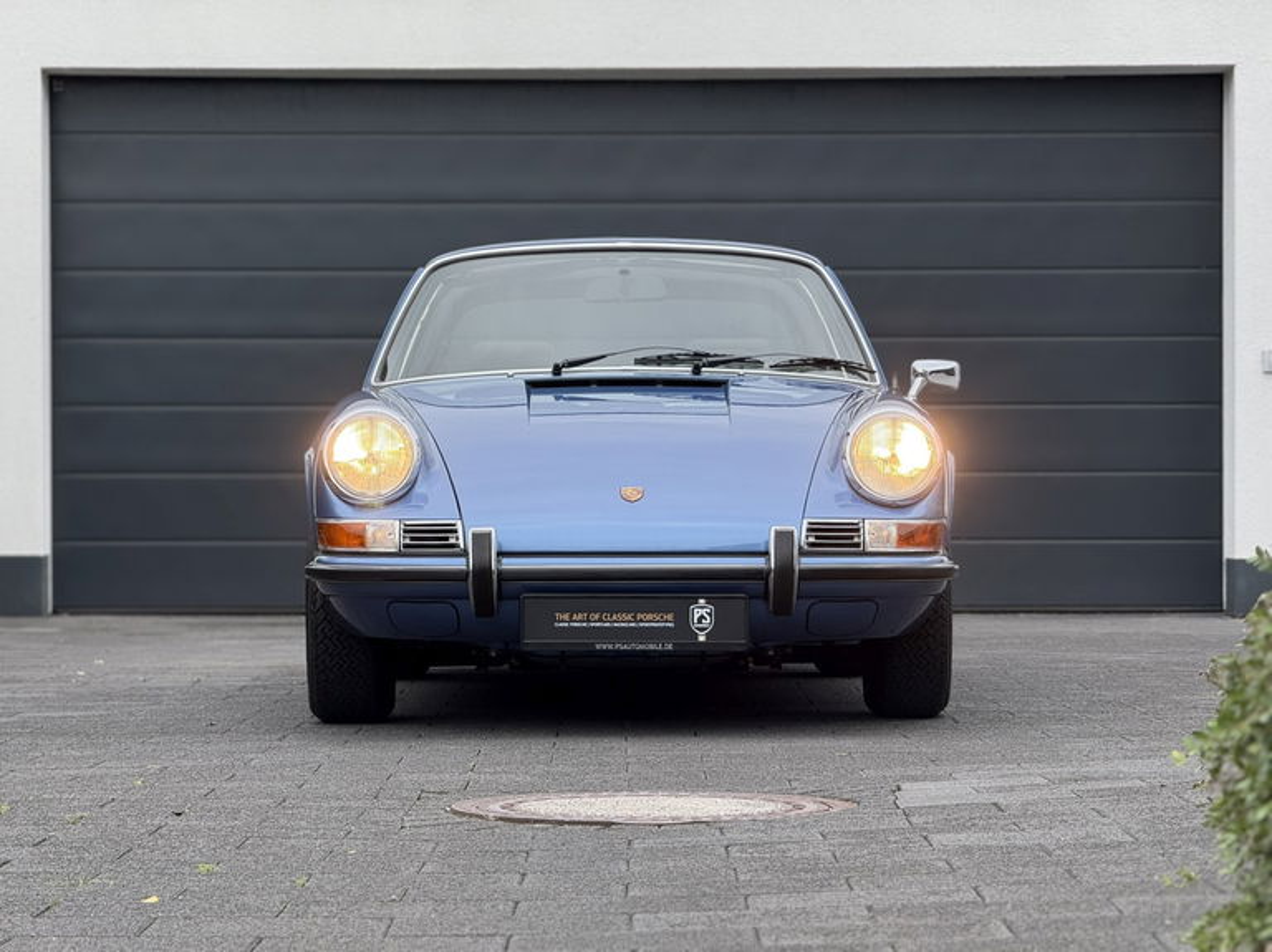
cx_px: 636
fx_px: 4407
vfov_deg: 12.3
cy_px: 476
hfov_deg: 16.4
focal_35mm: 120
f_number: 2.8
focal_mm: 15.66
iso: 64
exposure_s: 1/402
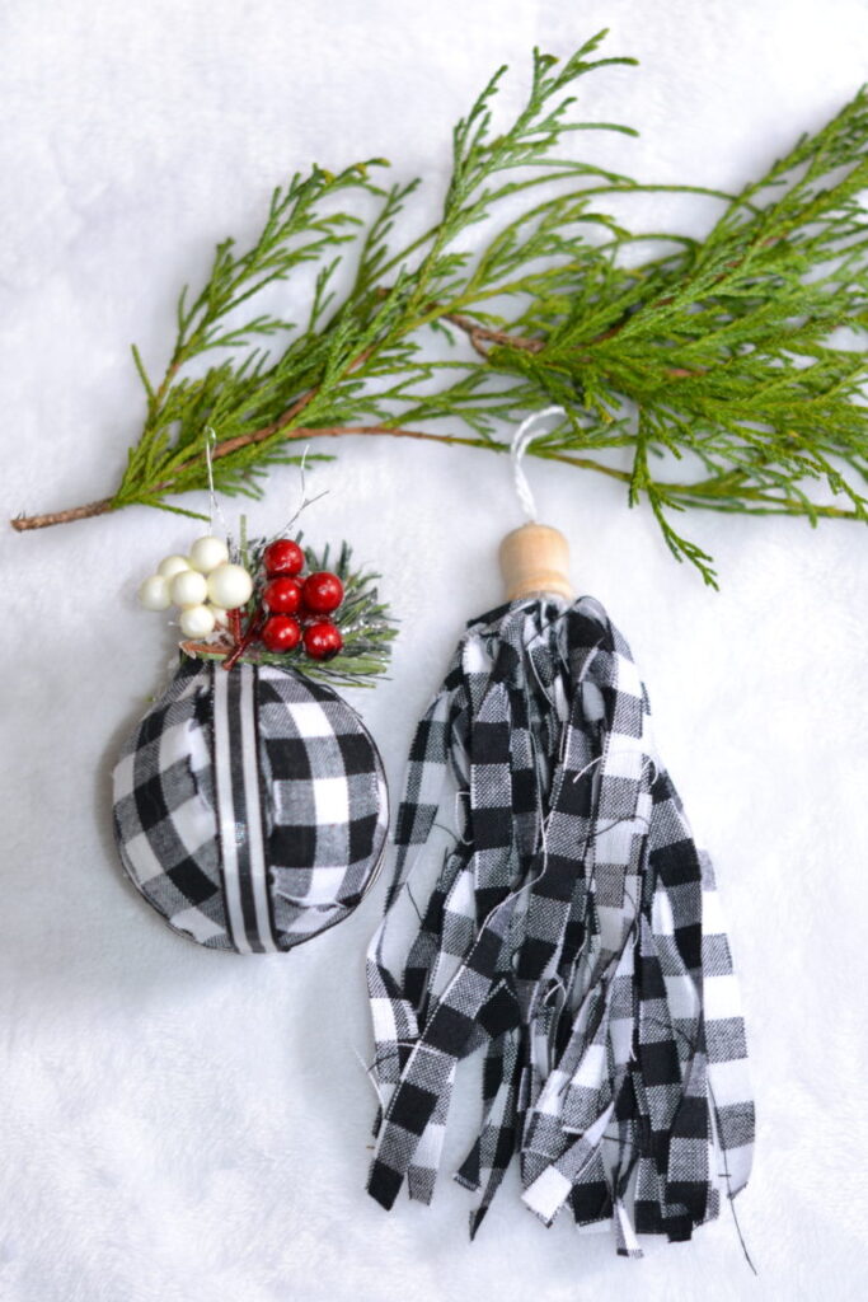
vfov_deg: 27.0
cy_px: 651
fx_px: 2711
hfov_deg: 18.2
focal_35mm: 75
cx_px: 434
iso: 360
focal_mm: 50
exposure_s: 1/60
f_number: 3.2
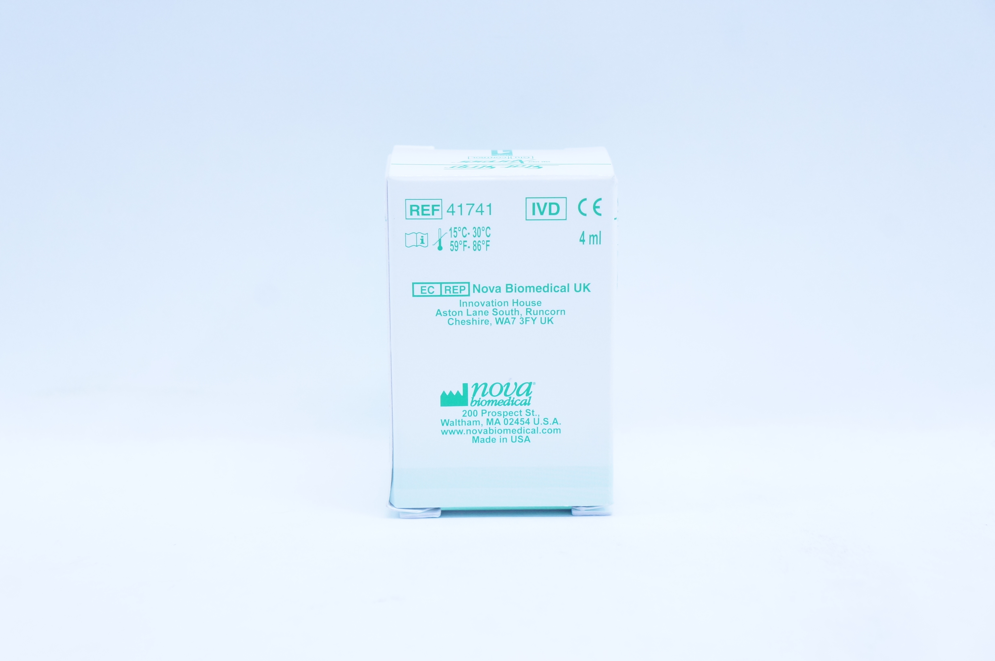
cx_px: 498
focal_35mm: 62
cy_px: 330
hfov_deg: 32.7
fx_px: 1698
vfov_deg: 22.0
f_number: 6.3
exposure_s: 1/100
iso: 800
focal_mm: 41
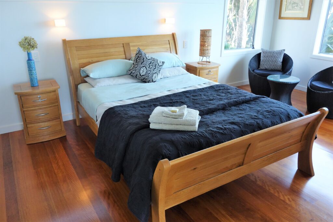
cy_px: 111
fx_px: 259
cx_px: 166
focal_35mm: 28
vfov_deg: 46.4
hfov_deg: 65.5
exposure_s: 1/30
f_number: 7.1
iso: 500
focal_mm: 10.4
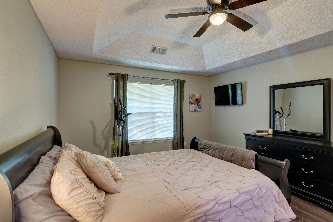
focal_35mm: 16
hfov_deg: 96.7
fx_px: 148
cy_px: 111
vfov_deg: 73.7
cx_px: 166
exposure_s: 1/30
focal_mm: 11
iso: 400
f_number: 7.1
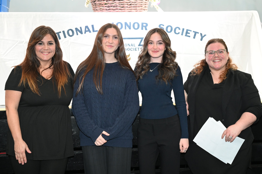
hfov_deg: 34.5
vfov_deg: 23.4
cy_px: 87
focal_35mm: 58
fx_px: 422
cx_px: 131
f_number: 4
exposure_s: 1/60
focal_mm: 58
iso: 3200
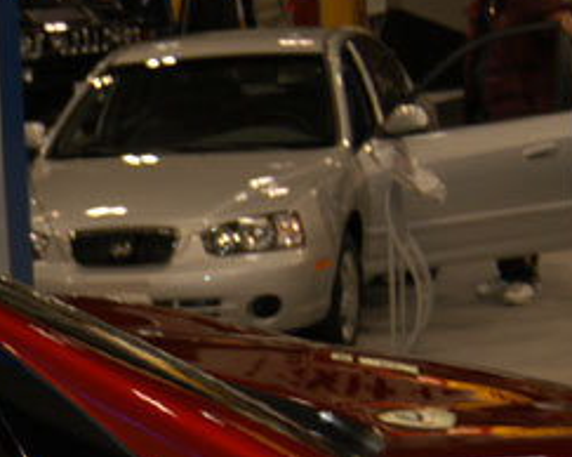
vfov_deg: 10.3
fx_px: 2520
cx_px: -168
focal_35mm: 149
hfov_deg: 12.5
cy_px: 476
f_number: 5
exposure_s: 1/60
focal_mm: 38
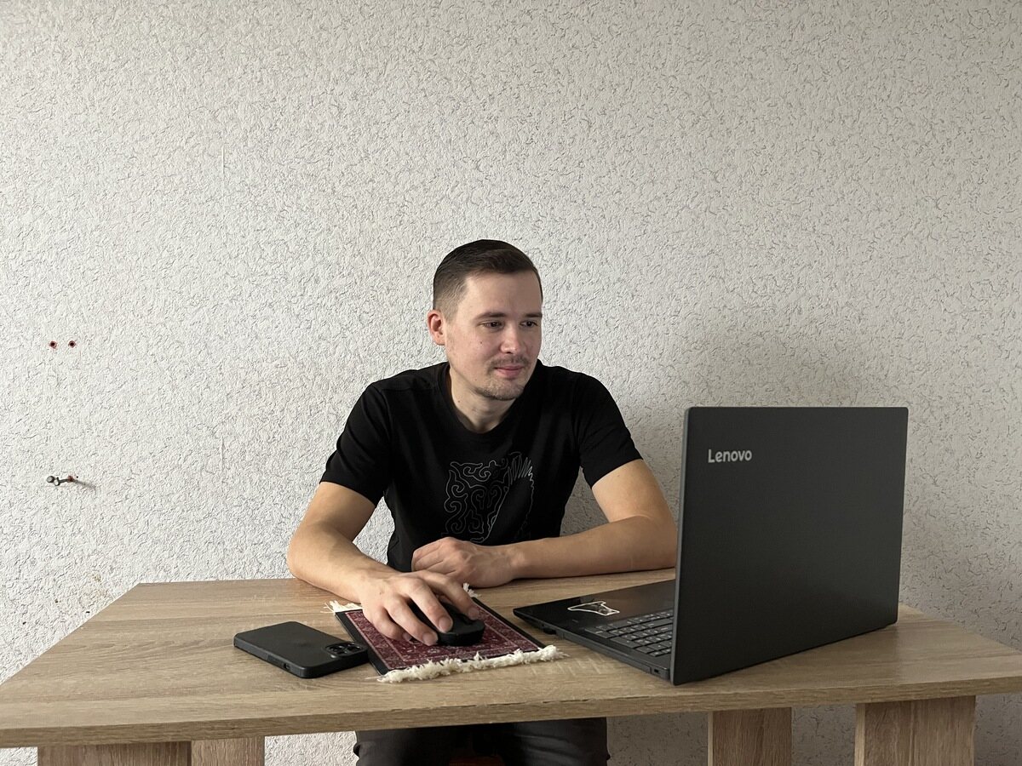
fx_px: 768
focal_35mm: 26
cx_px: 511
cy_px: 383
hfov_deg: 67.3
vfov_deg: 53.1
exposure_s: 1/33
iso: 400
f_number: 1.6
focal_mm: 5.1
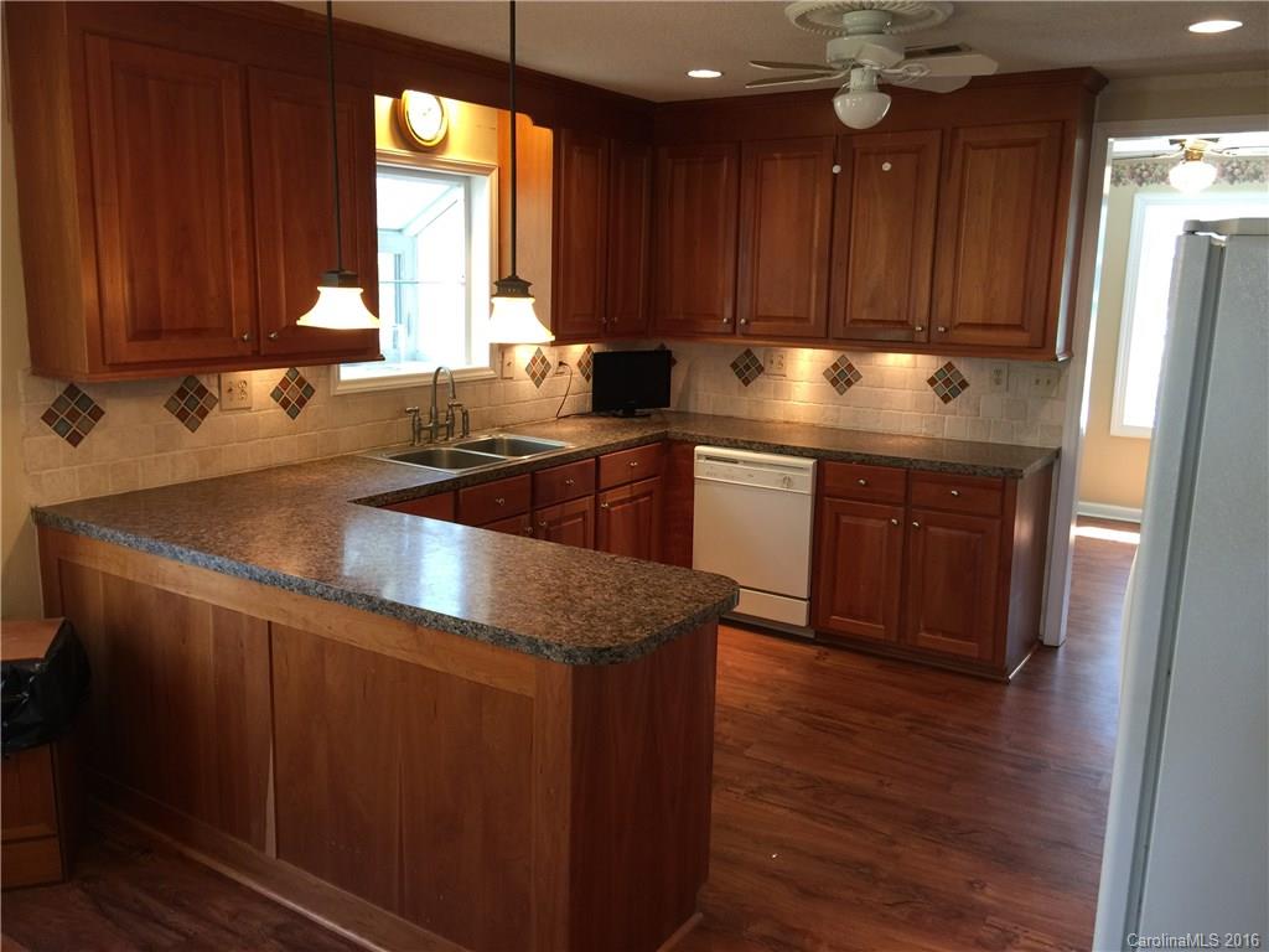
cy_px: 476
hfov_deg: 61.7
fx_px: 1063
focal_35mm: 29
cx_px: 634
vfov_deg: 48.2
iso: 32
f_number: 2.2
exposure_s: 1/15
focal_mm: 4.15
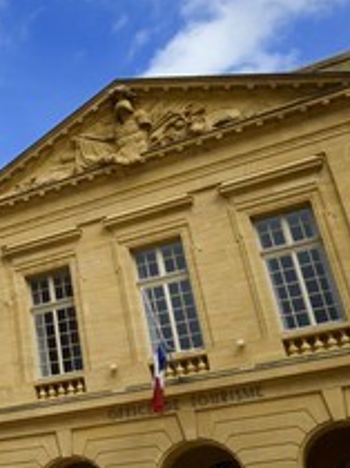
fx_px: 702
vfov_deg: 36.9
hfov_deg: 24.3
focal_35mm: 52
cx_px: -109
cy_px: 225
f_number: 13
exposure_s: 1/200
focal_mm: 27
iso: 200
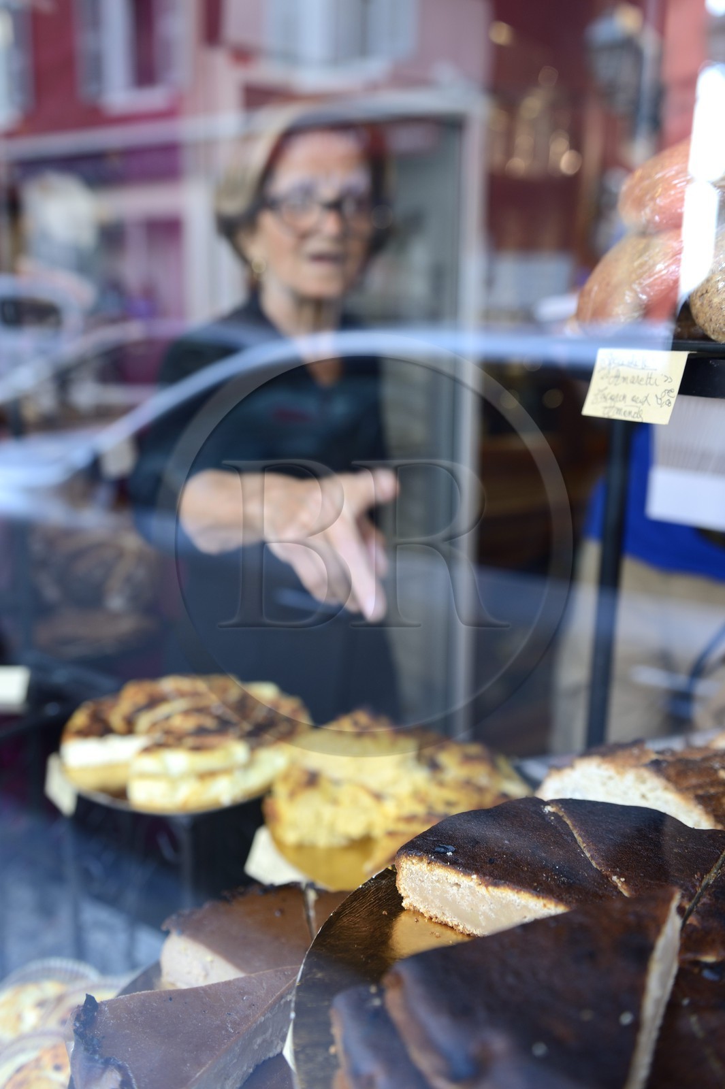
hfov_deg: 41.1
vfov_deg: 58.7
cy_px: 544
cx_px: 362
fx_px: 968
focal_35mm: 32
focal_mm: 32
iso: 200
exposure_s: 1/60
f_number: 3.2
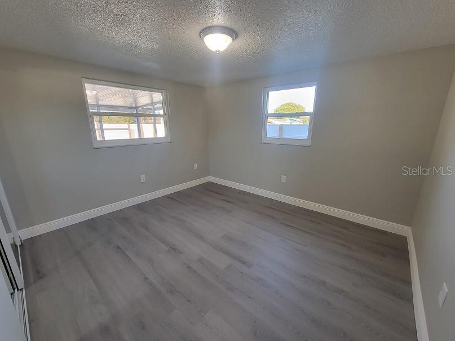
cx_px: 228
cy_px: 170
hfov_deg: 106.2
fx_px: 171
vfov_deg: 89.9
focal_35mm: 13
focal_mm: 2.2
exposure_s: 1/60
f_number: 2.2
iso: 125
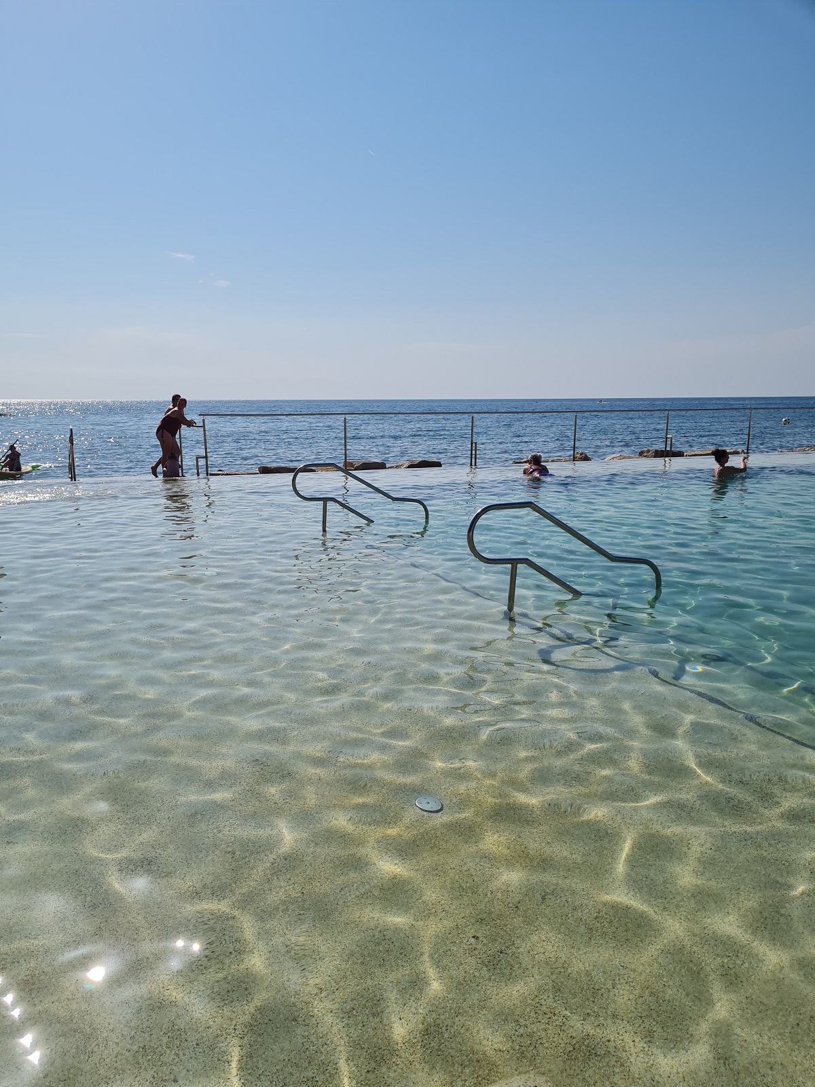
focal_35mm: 26
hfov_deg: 53.1
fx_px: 816
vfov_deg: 67.3
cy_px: 544
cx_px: 408
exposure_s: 1/7463
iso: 50
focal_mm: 5.4
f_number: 1.8
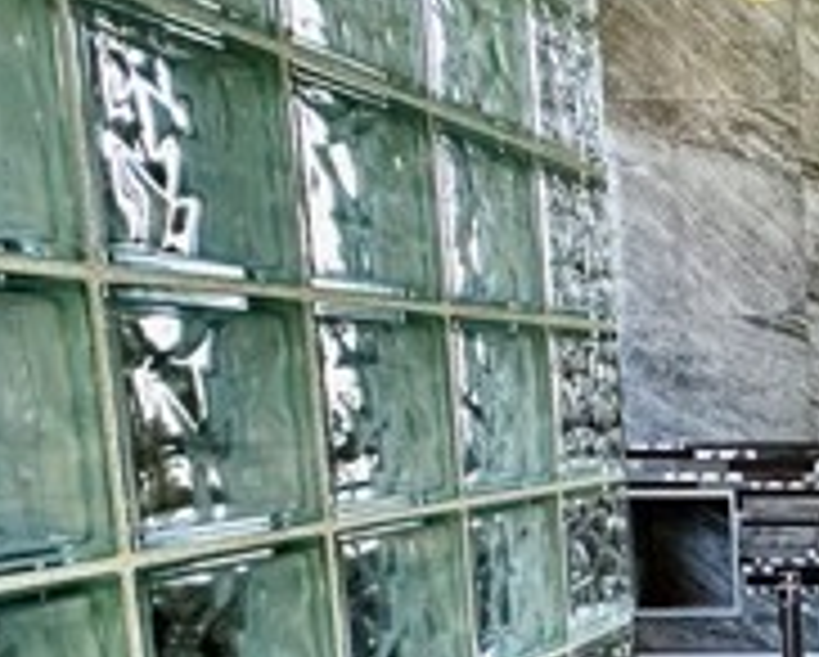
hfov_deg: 27.8
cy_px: 536
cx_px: 1197
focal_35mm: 48
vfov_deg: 30.6
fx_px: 1165
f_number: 2.2
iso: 200
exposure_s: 1/120
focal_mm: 2.22
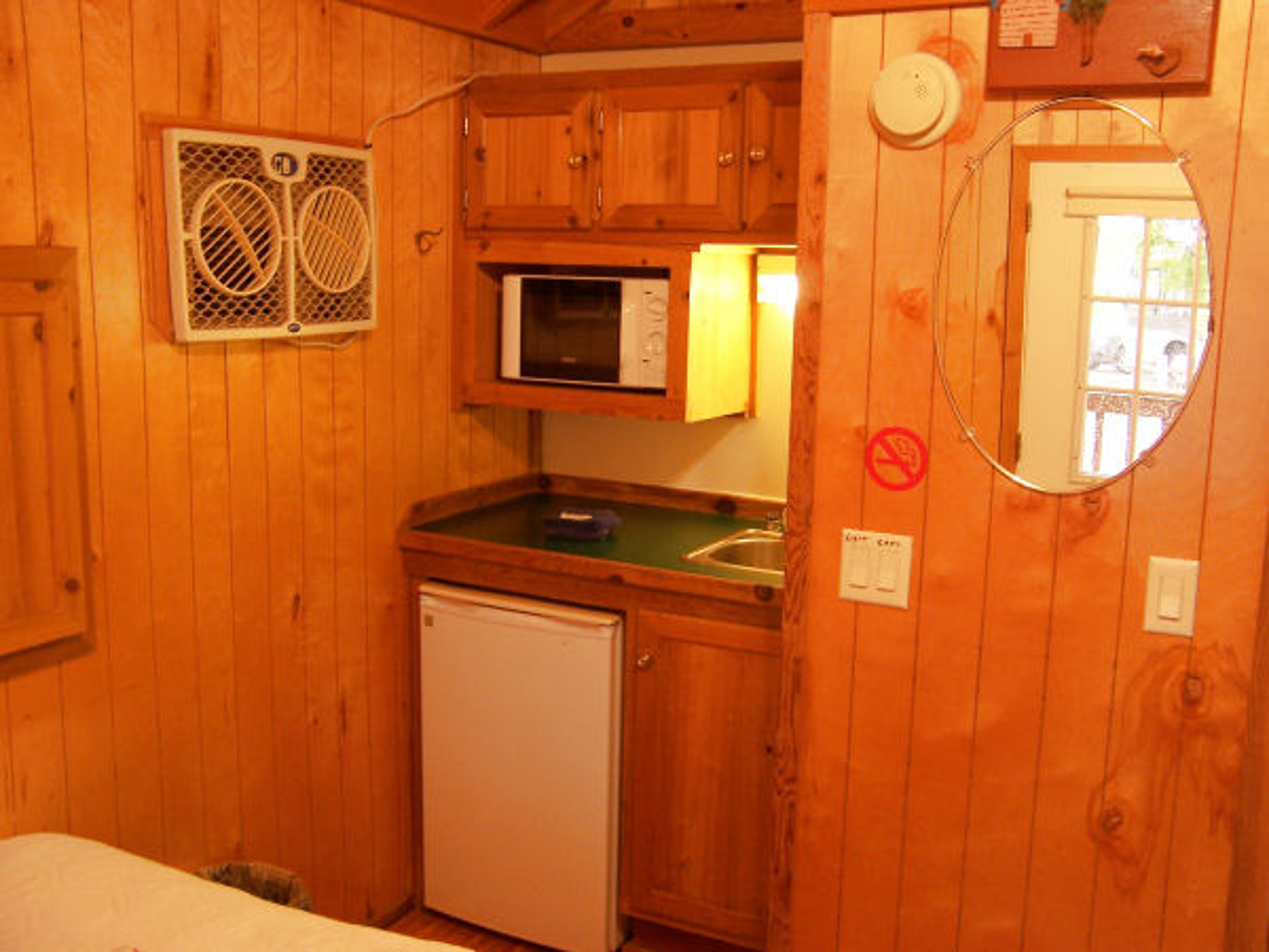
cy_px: 476
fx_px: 1210
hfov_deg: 55.4
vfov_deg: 42.9
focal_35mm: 33
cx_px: 634
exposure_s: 1/8
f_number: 3.4
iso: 140
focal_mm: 5.5
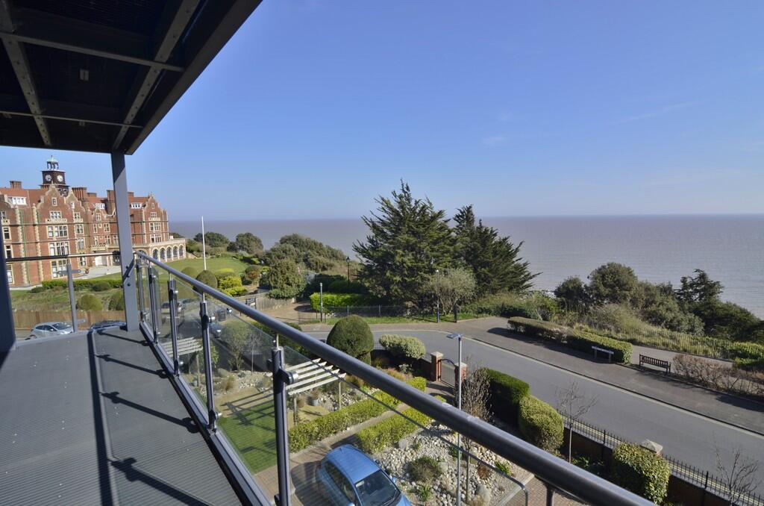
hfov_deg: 95.1
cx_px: 382
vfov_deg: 71.8
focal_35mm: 16
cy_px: 253
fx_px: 349
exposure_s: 1/250
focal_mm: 11
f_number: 8
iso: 160
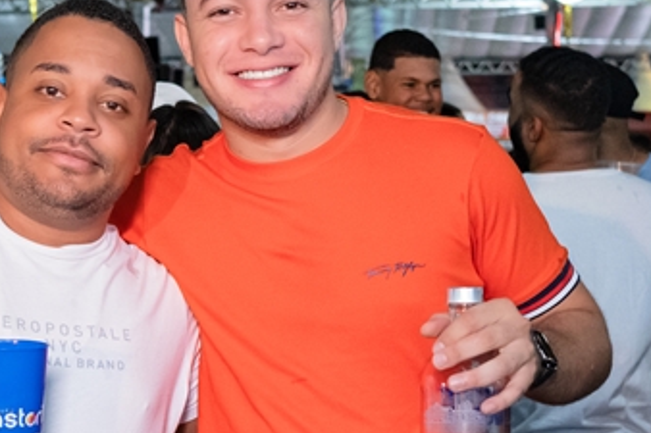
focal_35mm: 79
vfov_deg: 17.2
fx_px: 1428
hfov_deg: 25.3
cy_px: 312
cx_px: 153
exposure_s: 1/320
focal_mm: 24
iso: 2500
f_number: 2.8
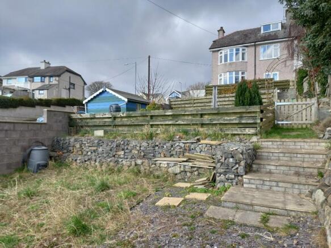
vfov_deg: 54.9
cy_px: 124
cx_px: 166
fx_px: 239
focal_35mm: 25
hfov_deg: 69.4
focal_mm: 4.6
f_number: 2
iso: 25
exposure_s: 1/332
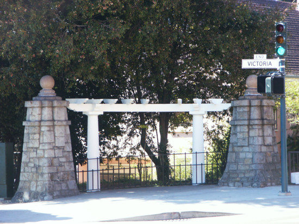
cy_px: 112
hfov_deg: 14.2
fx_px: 1200
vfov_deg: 10.7
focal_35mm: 139
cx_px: 150
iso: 64
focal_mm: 28.23
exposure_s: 1/125
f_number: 3.6
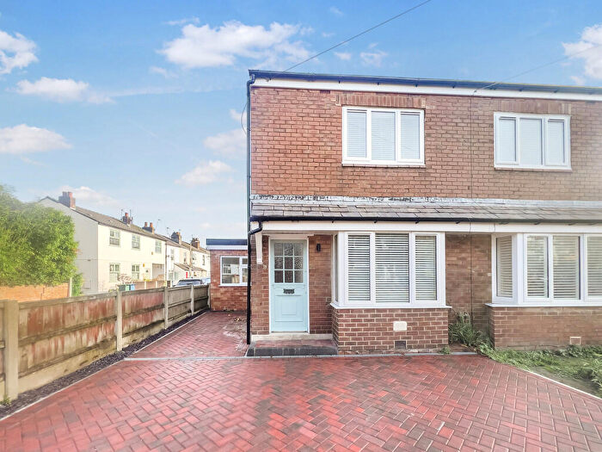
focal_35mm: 13
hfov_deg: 106.2
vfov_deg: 89.9
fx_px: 226
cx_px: 301
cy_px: 226
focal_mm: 1.57
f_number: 1.8
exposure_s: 1/600
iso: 32
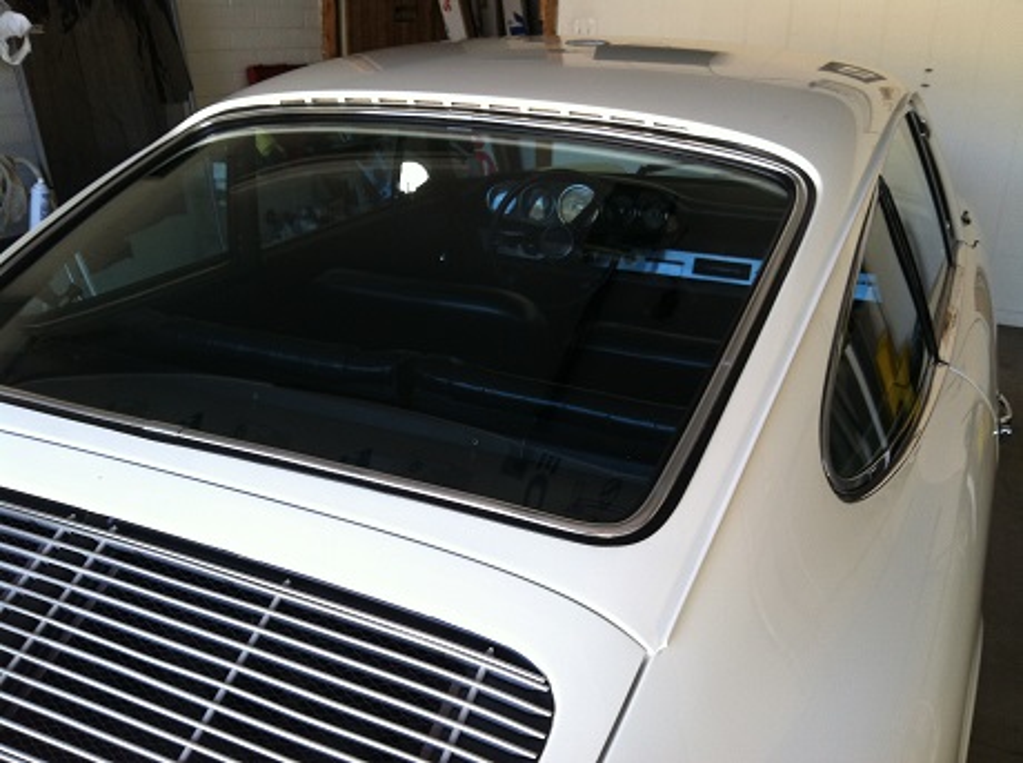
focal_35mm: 35
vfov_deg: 40.6
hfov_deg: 52.7
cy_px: 382
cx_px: 512
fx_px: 1032
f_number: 2.8
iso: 80
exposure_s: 1/50
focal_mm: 3.85
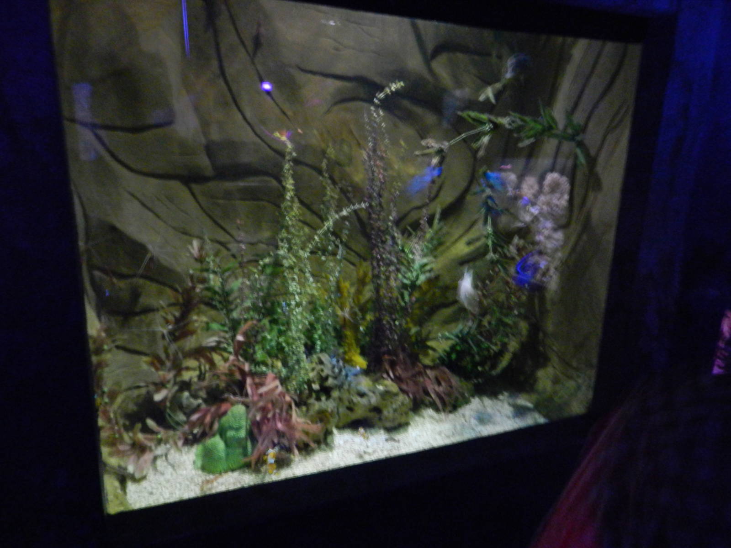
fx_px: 486
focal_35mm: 23
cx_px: 366
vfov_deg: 58.9
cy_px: 274
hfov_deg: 73.9
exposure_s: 1/15
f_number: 3.4
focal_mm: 4
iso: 450
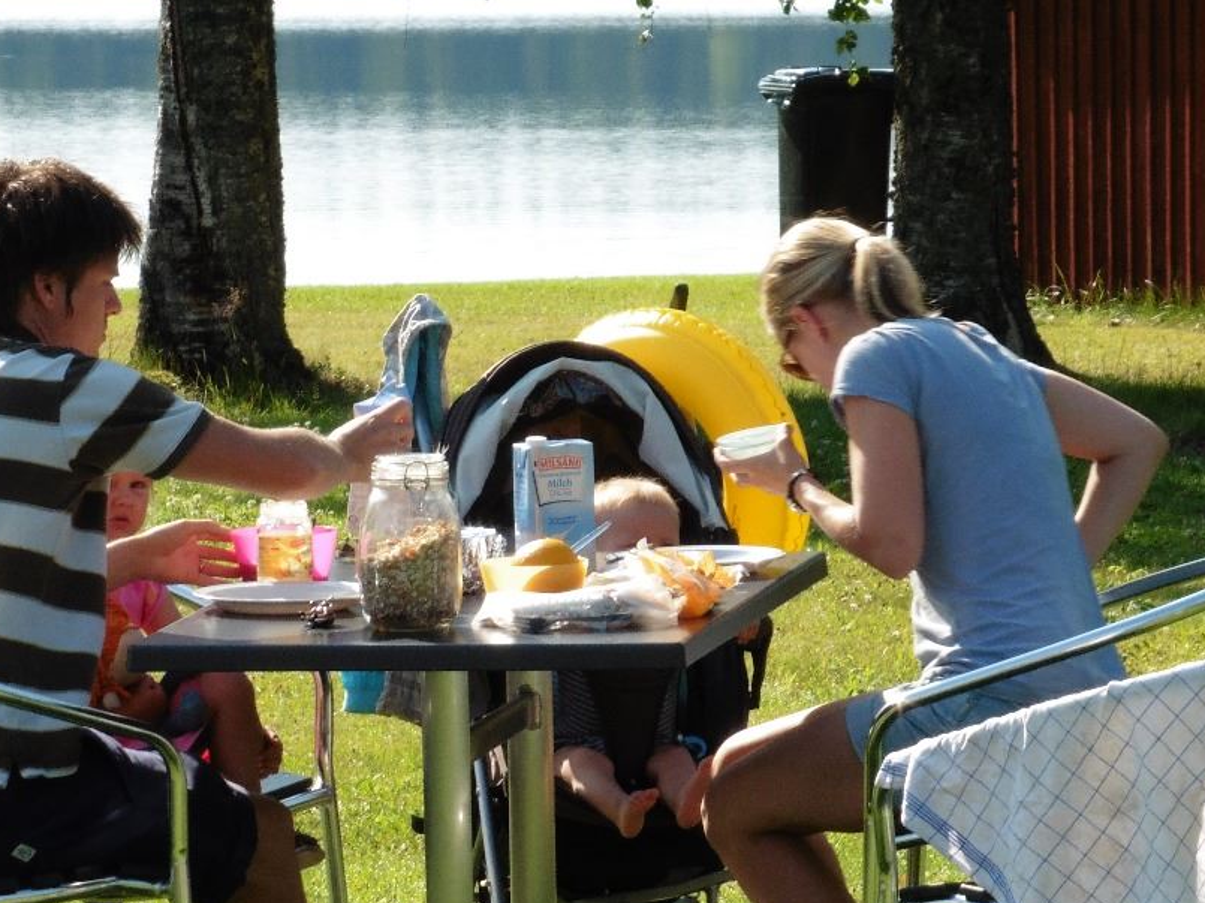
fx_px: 13326
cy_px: 557
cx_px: 486
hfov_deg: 5.2
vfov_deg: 3.9
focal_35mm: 383
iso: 100
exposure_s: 1/125
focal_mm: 38.2
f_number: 6.3
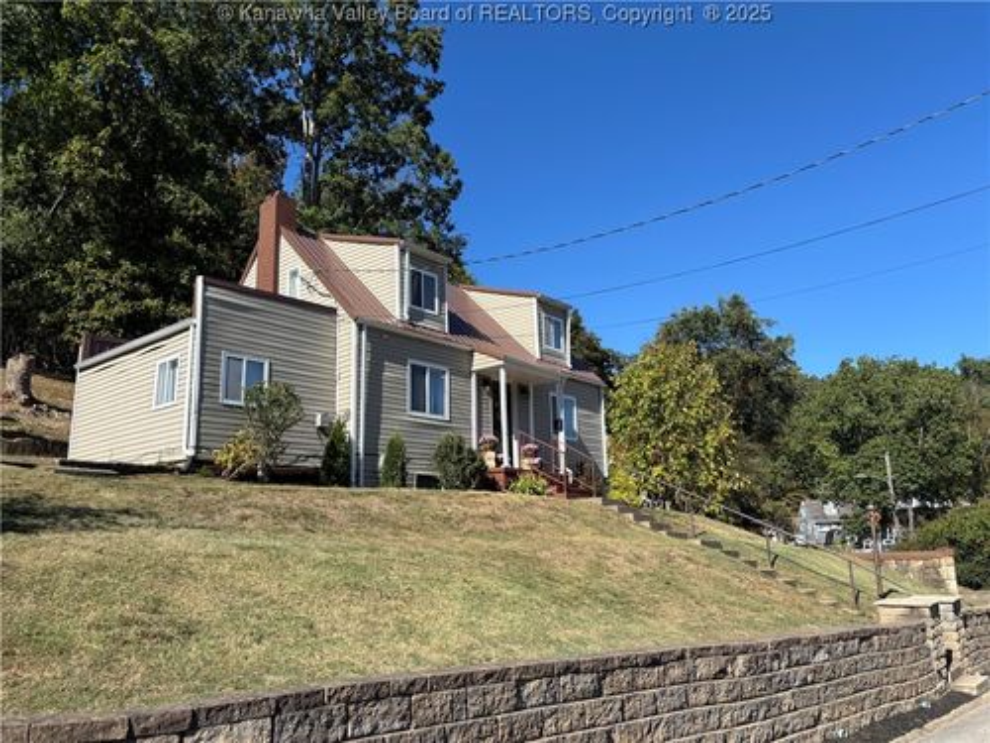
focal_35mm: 26
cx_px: 495
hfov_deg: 67.3
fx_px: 744
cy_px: 372
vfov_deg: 53.1
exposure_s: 1/2513
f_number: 1.6
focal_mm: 5.96
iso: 50
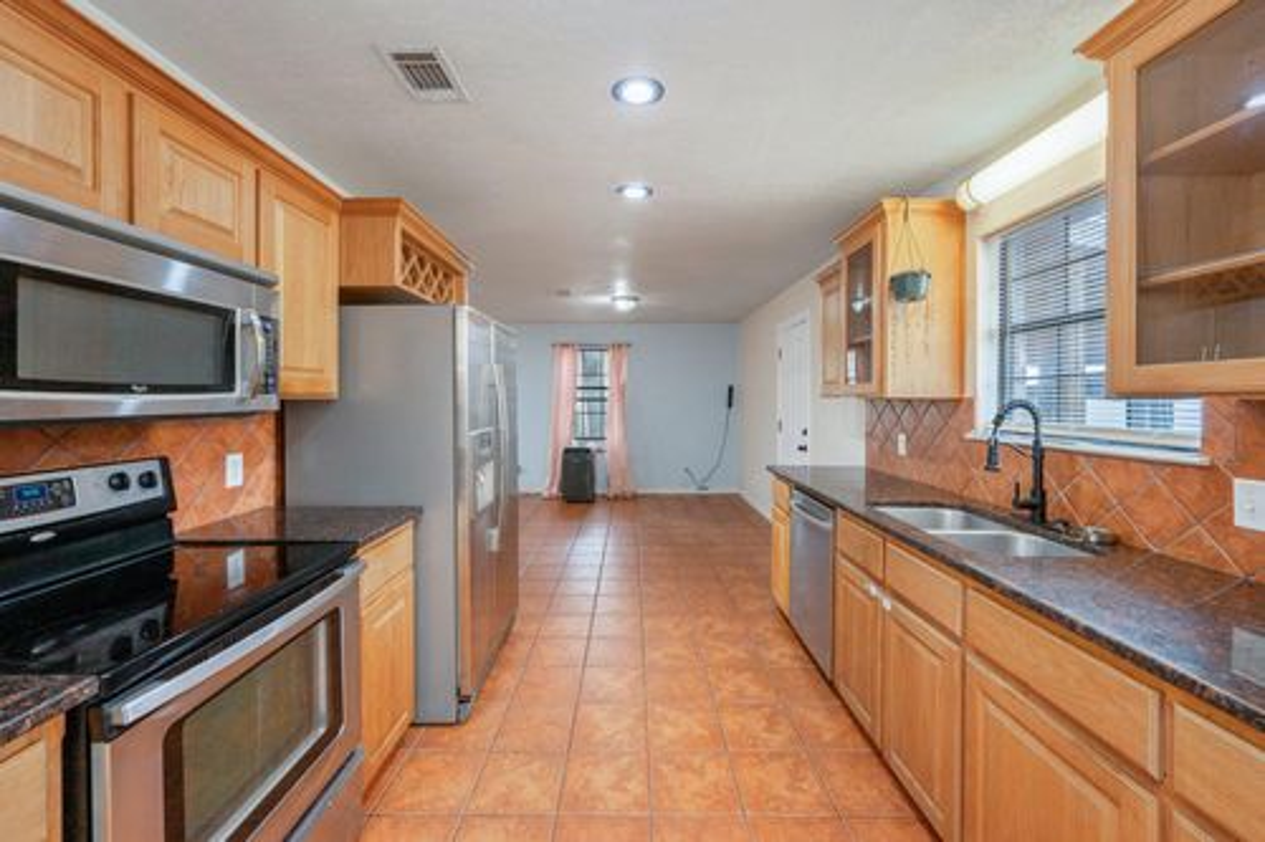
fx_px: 492
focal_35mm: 14
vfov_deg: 81.2
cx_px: 632
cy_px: 421
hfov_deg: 104.3
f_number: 9
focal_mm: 14
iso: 640
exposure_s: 1/25
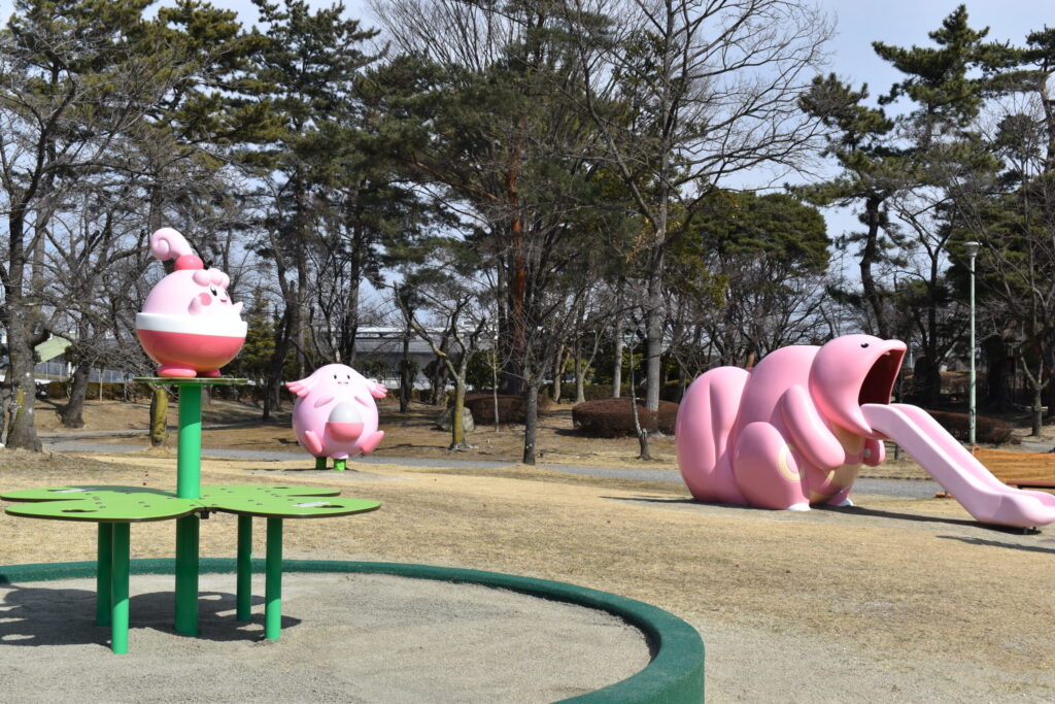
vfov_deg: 29.9
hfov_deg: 43.6
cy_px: 352
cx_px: 528
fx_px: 1319
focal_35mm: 45
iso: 100
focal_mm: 30
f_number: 9
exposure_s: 1/320
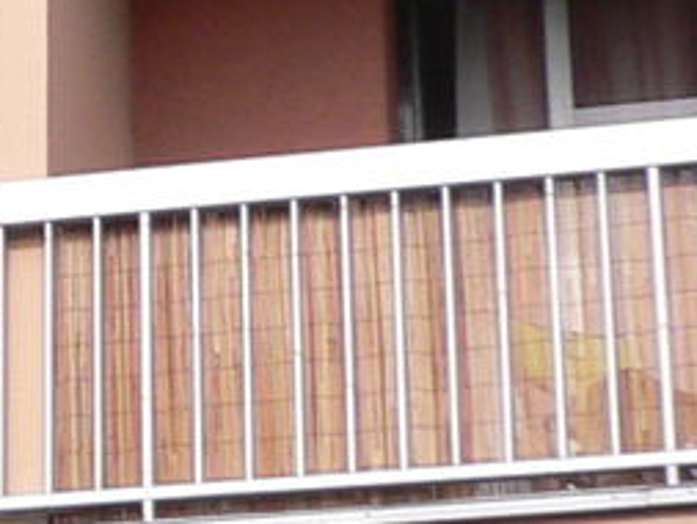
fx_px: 4452
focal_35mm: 221
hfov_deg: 8.1
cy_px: -8
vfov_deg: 6.7
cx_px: -1055
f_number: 5.6
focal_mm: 5.8
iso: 100
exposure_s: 1/320
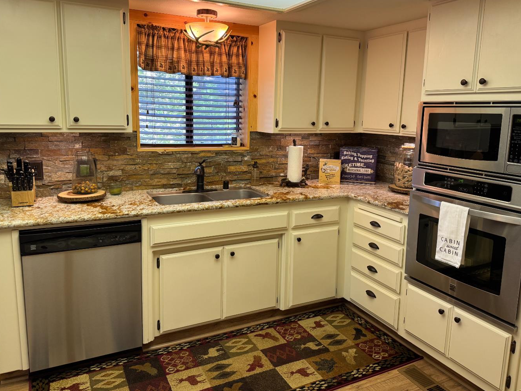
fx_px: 406
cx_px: 263
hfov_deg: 65.3
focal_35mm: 27
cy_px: 178
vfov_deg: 51.3
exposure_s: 1/120
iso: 200
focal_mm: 6.76
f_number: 1.78
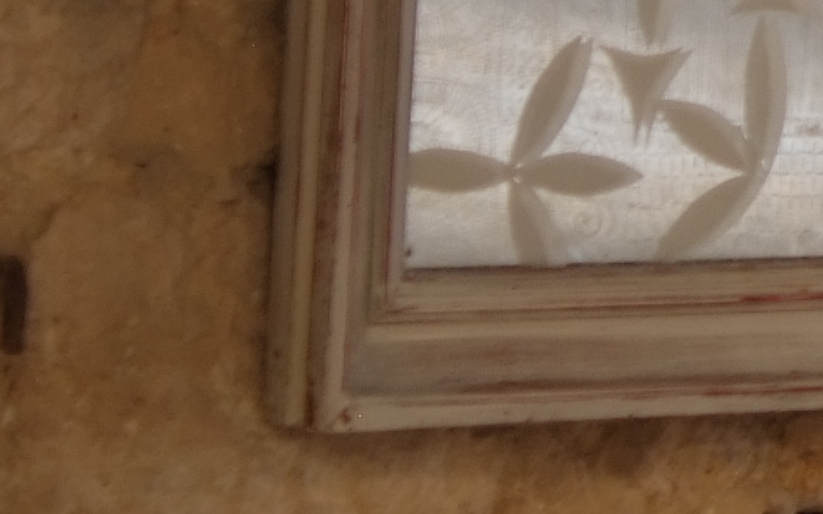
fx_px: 9620
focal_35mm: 429
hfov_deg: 4.8
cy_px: -168
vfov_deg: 3.1
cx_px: 1874
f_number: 3.2
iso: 320
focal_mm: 60
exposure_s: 1/60
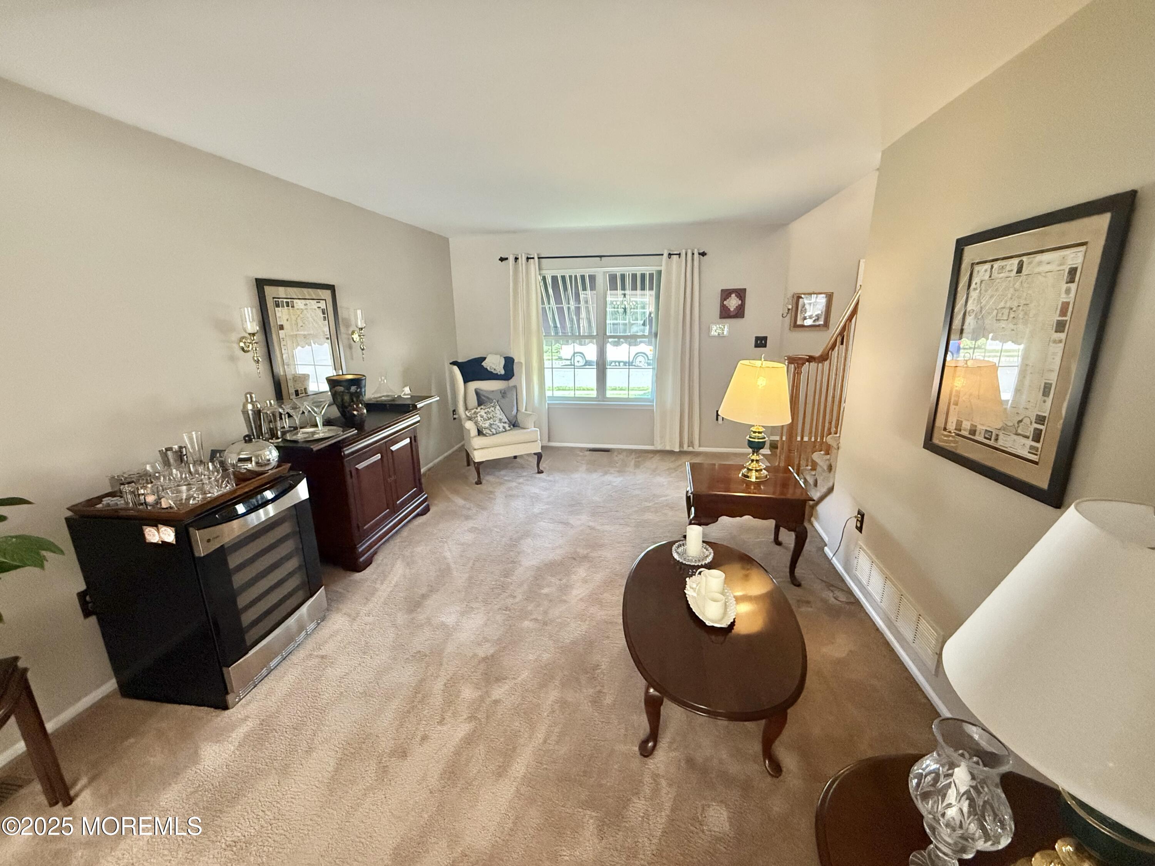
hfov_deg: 102.1
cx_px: 578
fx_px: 467
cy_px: 433
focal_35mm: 14
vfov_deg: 85.7
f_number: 2.2
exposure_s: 1/120
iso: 640
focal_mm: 2.22
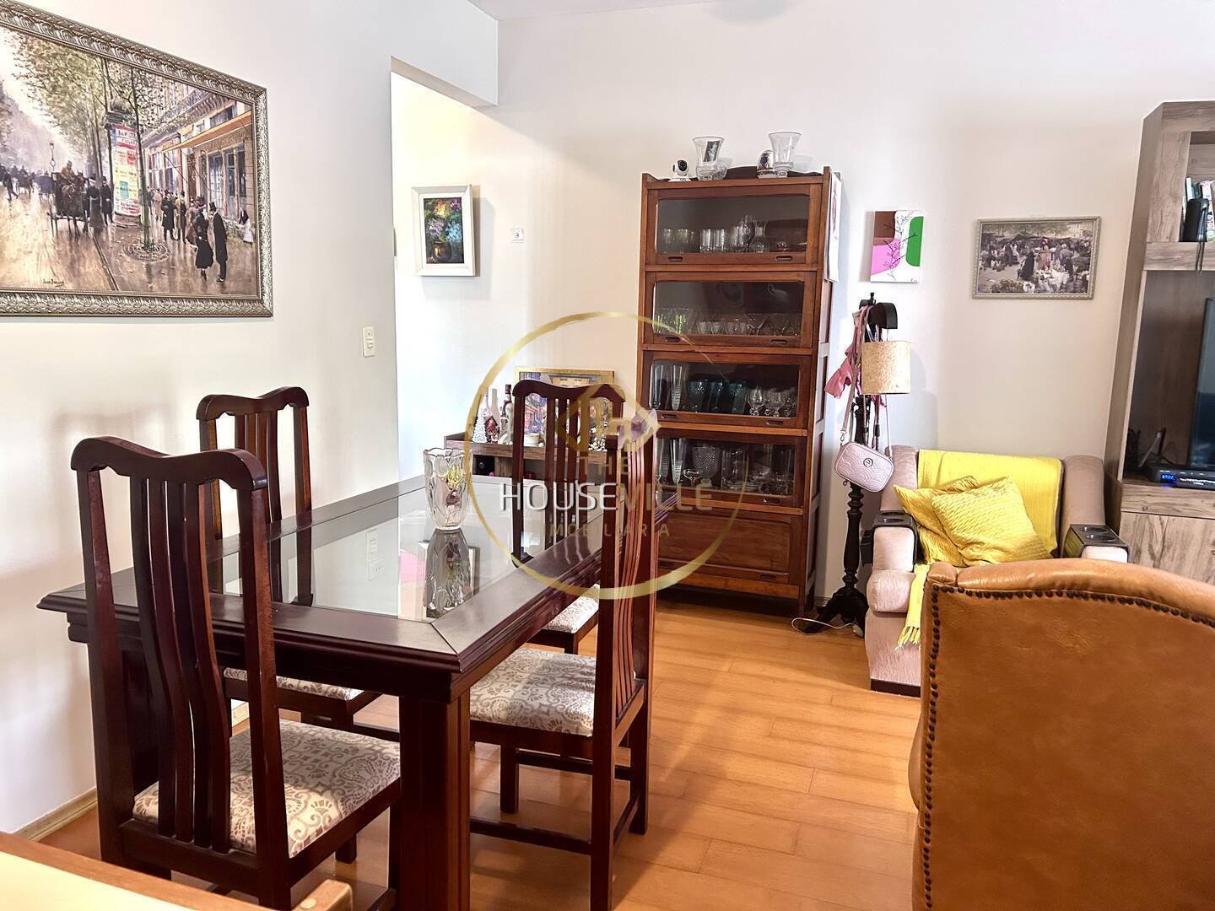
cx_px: 608
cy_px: 456
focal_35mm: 26
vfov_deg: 53.1
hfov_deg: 67.3
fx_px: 913
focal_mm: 5.7
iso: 400
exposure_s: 1/60
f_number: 1.5
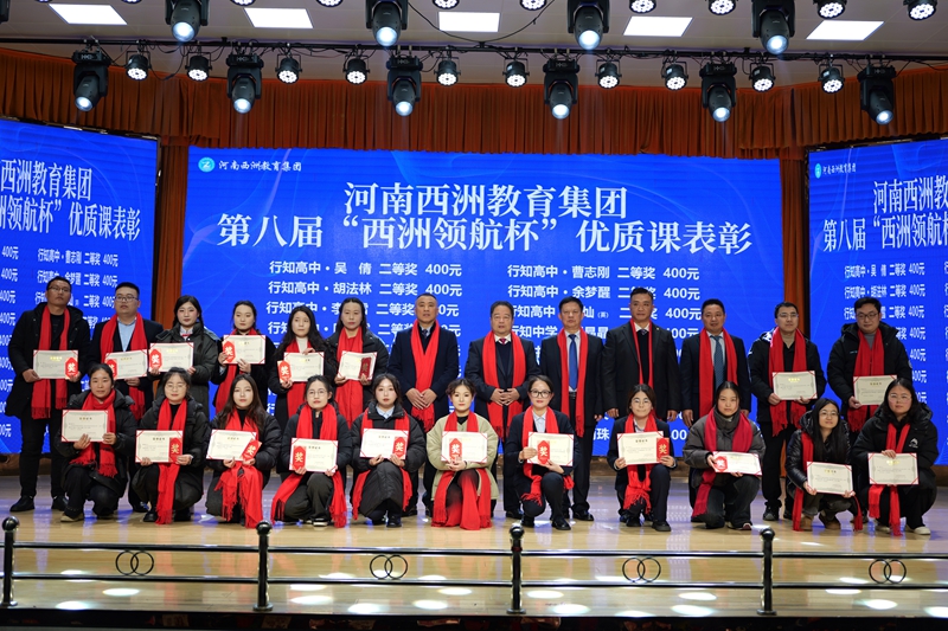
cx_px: 474
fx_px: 1106
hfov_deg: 46.4
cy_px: 316
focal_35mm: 42
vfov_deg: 31.9
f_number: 2.8
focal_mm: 42
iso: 125
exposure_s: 1/160
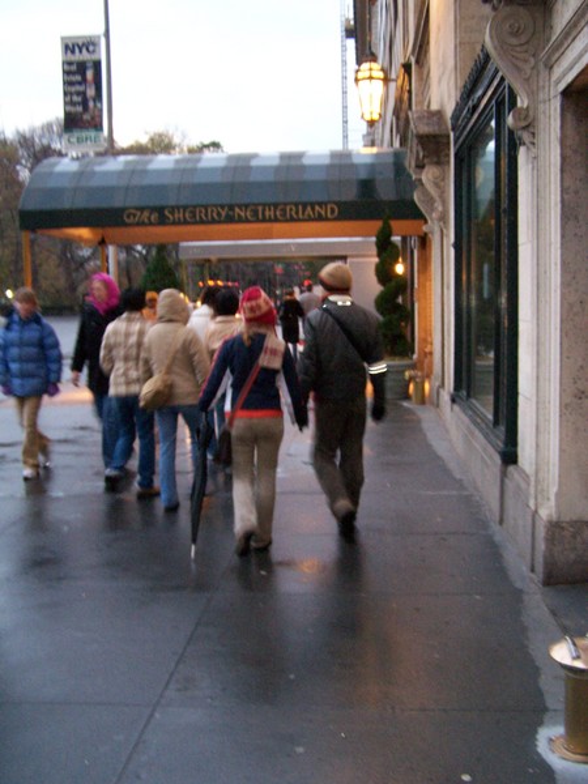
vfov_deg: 49.0
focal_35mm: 38
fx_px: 861
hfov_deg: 37.7
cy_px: 392
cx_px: 294
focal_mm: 6.3
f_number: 2.8
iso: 400
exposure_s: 1/15
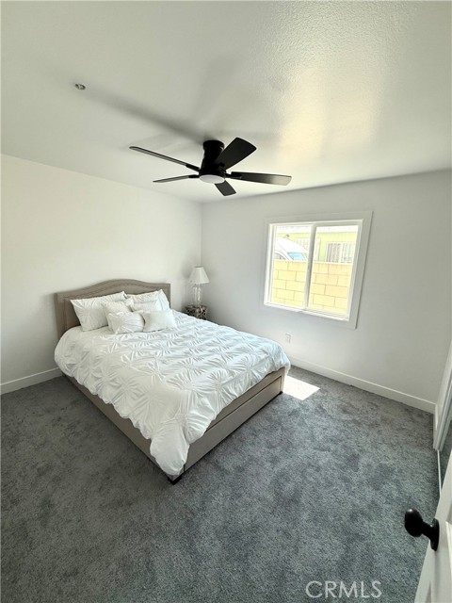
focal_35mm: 14
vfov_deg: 102.1
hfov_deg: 85.7
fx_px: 244
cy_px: 302
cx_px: 226
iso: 64
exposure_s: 1/197
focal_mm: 2.22
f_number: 2.2
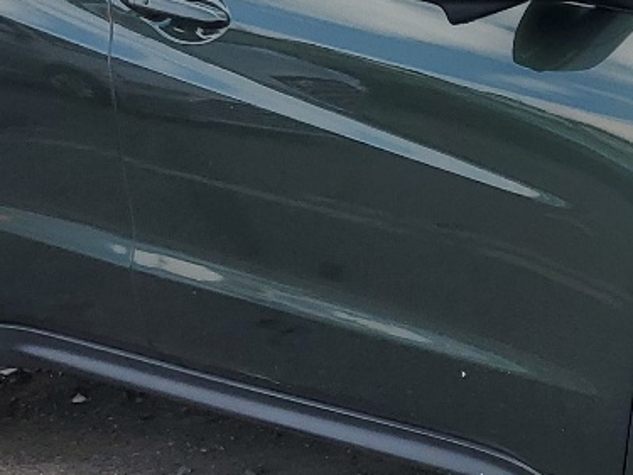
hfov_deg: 16.8
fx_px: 2029
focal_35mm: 111
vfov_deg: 13.3
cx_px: 807
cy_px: 287
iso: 50
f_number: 1.5
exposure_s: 1/1000
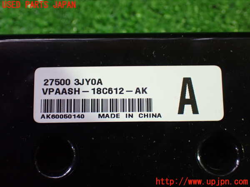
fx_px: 339
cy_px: 94
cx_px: 125
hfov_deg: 40.4
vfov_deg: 30.9
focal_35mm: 47
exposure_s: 1/50
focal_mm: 8.4
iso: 1000
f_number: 3.1
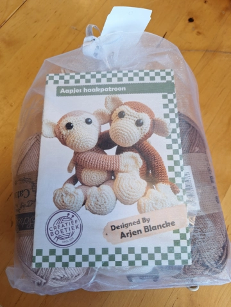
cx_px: 116
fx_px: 205
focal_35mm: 23
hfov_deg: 58.9
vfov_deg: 73.9
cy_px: 154
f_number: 1.8
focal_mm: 5.54
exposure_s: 1/100
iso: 40
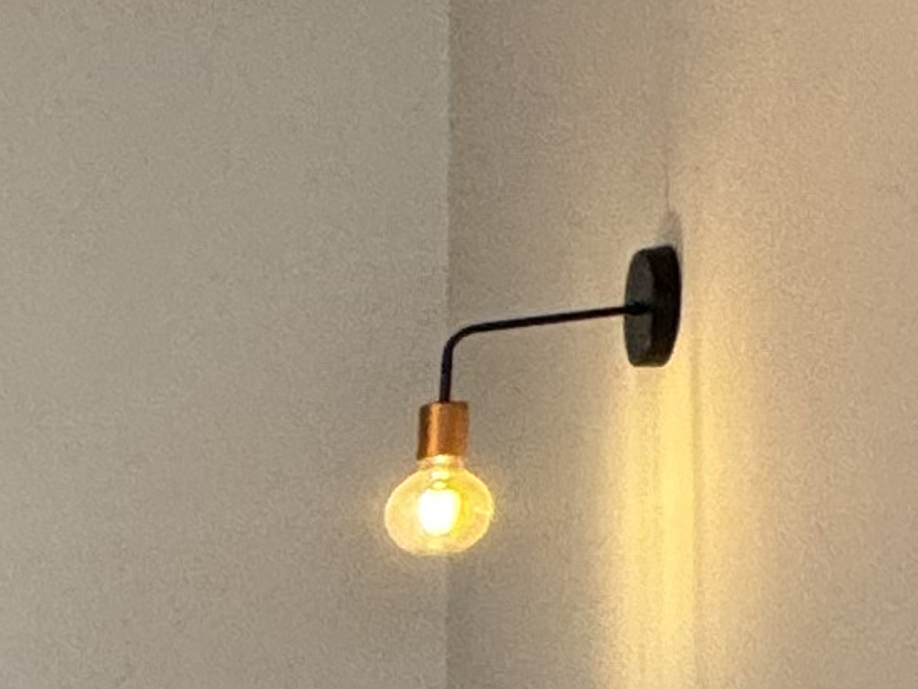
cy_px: 991
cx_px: -1504
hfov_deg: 12.7
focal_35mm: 103
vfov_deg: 13.6
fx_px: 2732
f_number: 2.2
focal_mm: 2.22
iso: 160
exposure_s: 1/120
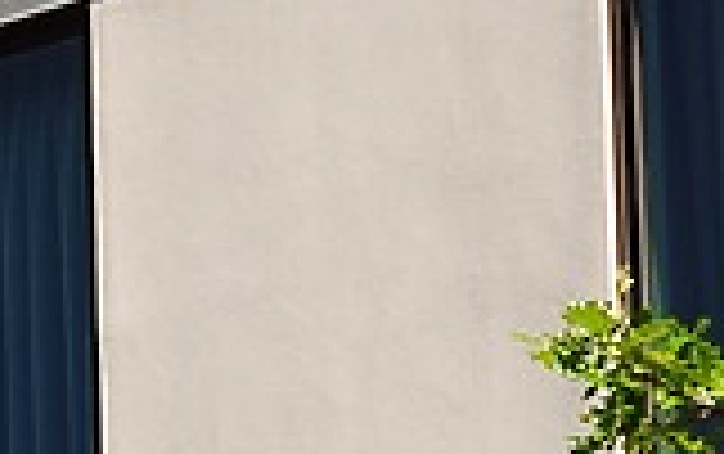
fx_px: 13886
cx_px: -1021
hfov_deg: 3.0
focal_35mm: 703
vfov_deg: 1.9
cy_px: -342
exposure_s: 1/250
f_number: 10
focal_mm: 82
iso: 180
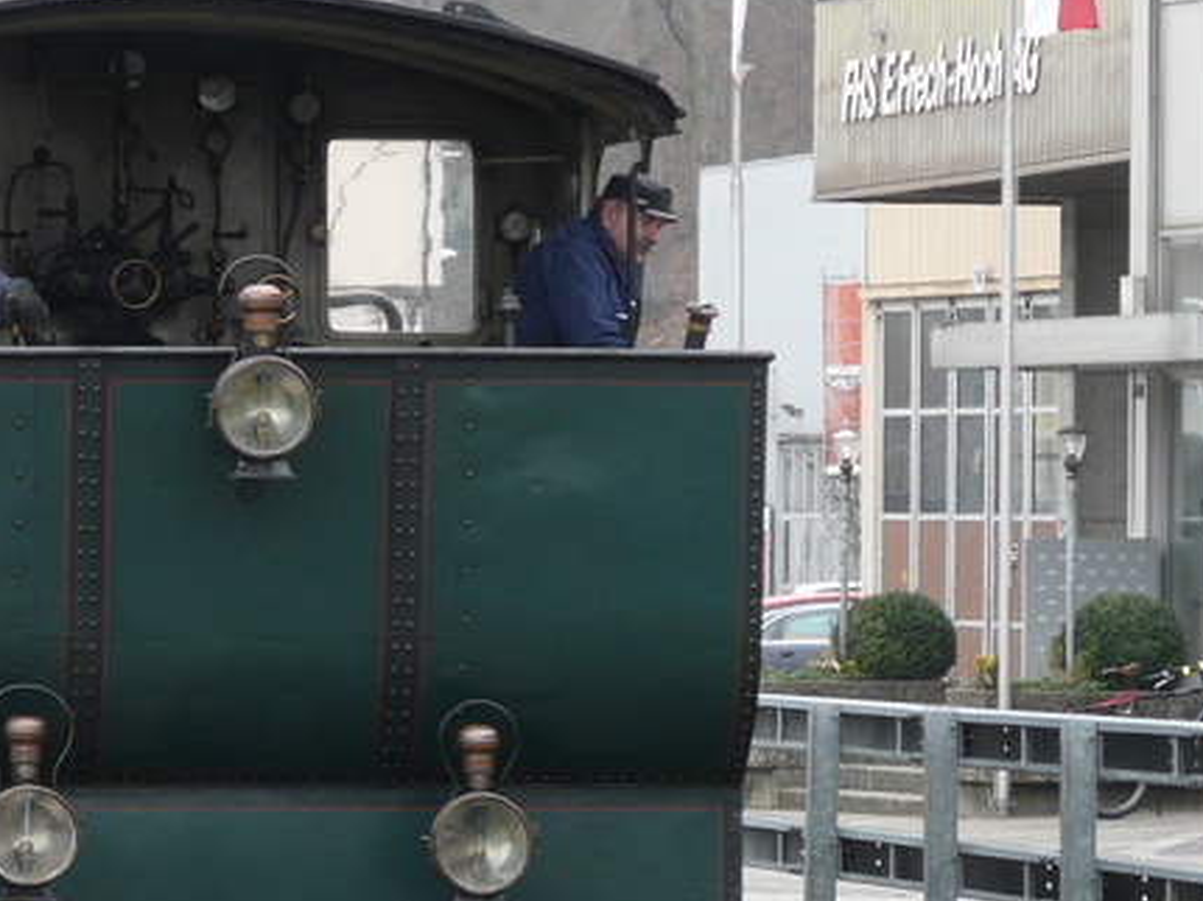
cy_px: 495
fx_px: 10594
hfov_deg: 6.5
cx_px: 403
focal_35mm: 305
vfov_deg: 4.9
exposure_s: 1/125
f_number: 3.6
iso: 100
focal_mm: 21.6
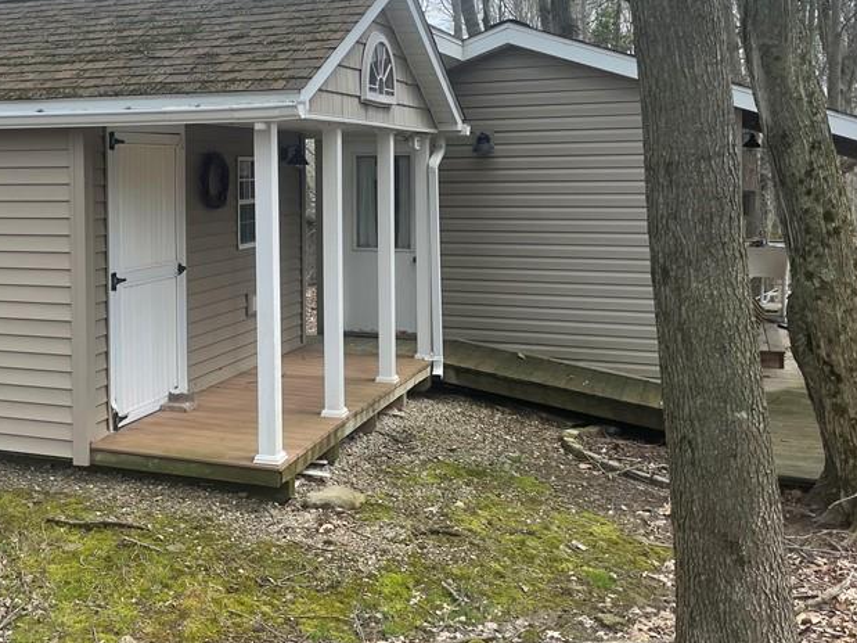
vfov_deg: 33.1
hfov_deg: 42.9
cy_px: 188
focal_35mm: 43
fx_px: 1064
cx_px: 251
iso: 32
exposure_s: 1/1366
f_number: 1.6
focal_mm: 4.2
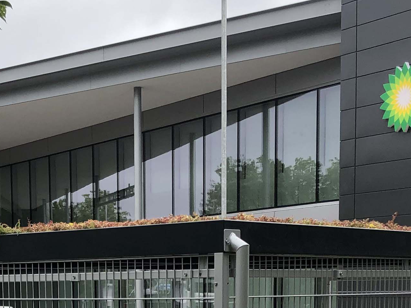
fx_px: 1045
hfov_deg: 22.1
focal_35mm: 88
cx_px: 119
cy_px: 411
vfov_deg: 15.9
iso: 20
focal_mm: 4
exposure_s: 1/506
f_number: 1.8
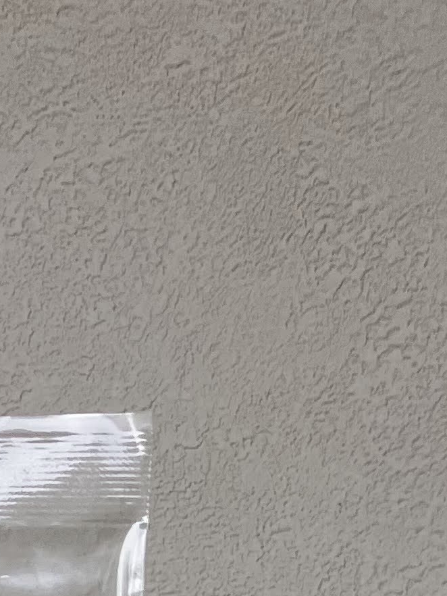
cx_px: -545
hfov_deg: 10.3
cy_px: 1233
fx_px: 2203
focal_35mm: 128
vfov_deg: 13.1
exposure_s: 1/124
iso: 20
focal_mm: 3.99
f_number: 1.8
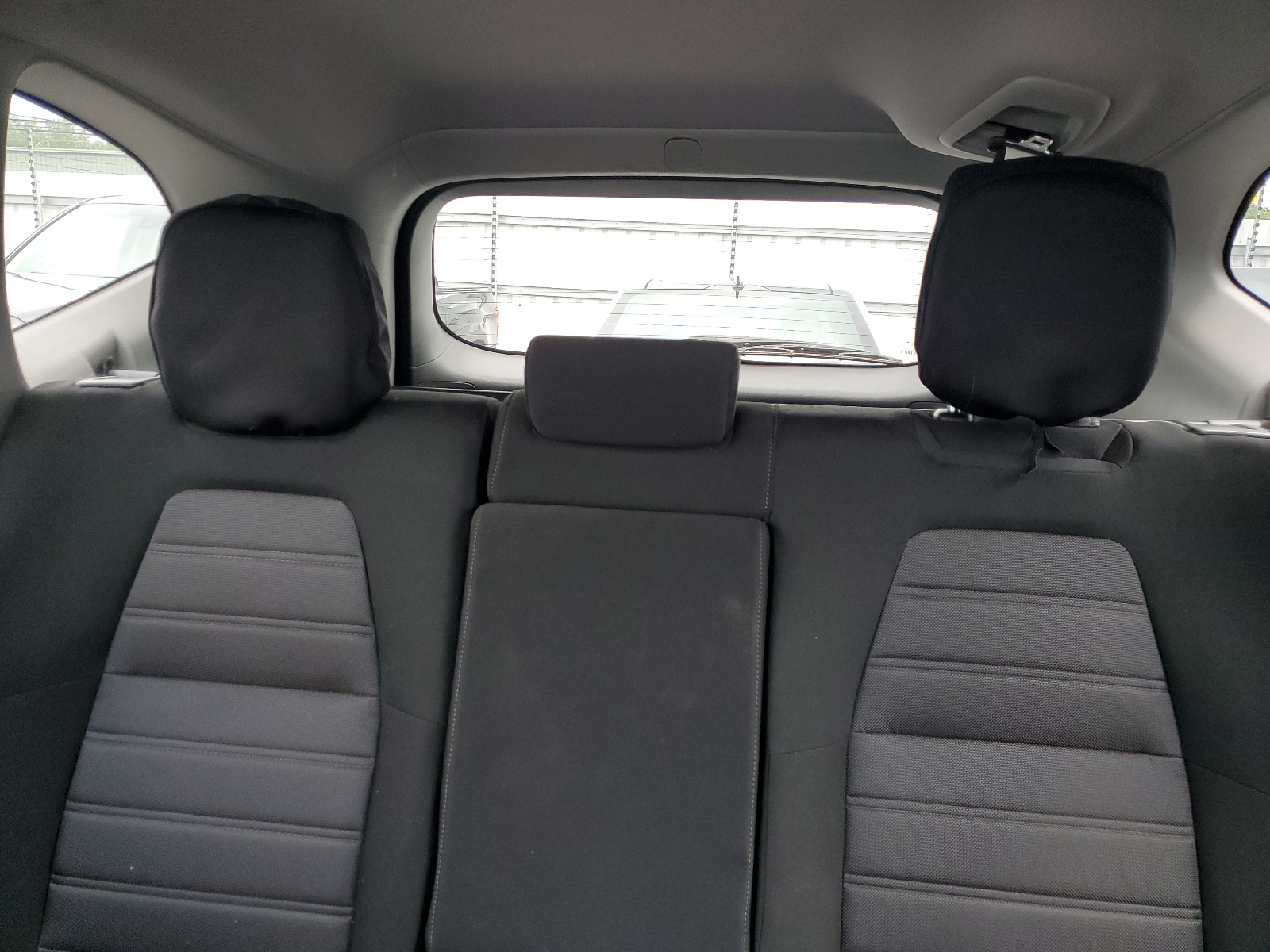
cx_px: 635
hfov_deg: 67.3
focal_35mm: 26
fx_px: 954
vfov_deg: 53.1
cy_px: 476
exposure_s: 1/120
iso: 82
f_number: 1.5
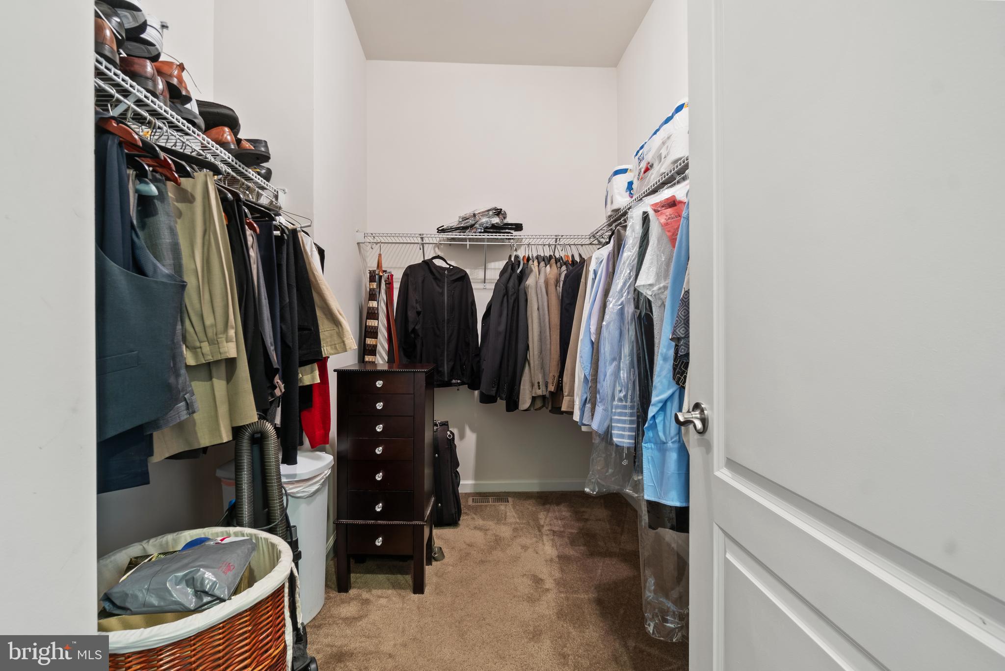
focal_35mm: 15
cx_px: 502
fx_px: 419
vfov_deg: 77.3
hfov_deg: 100.4
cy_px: 336
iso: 100
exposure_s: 10
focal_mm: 10
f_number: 8
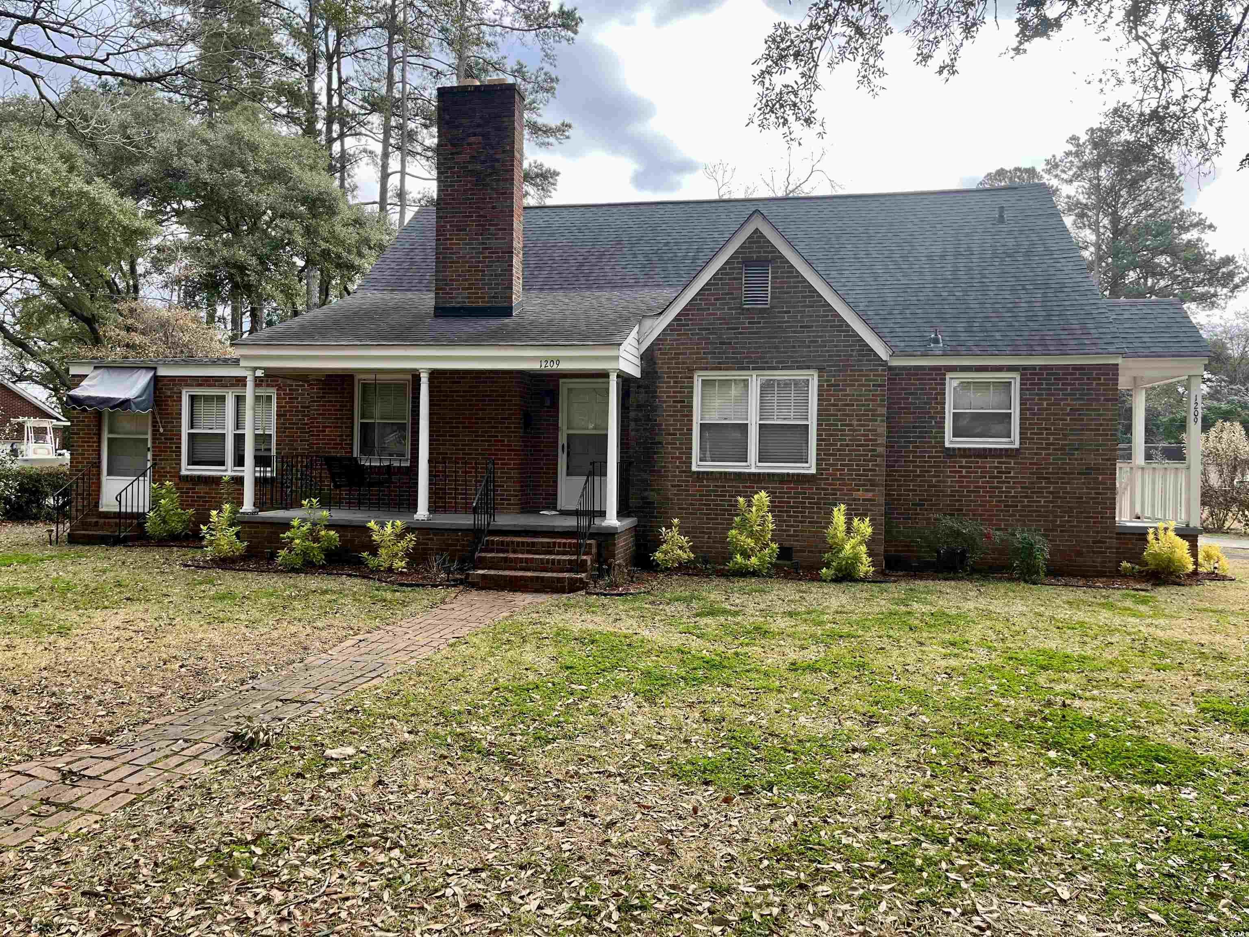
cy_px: 468
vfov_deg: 53.1
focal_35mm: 26
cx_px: 624
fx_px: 938
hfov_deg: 67.3
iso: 50
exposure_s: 1/340
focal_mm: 5.1
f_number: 1.6
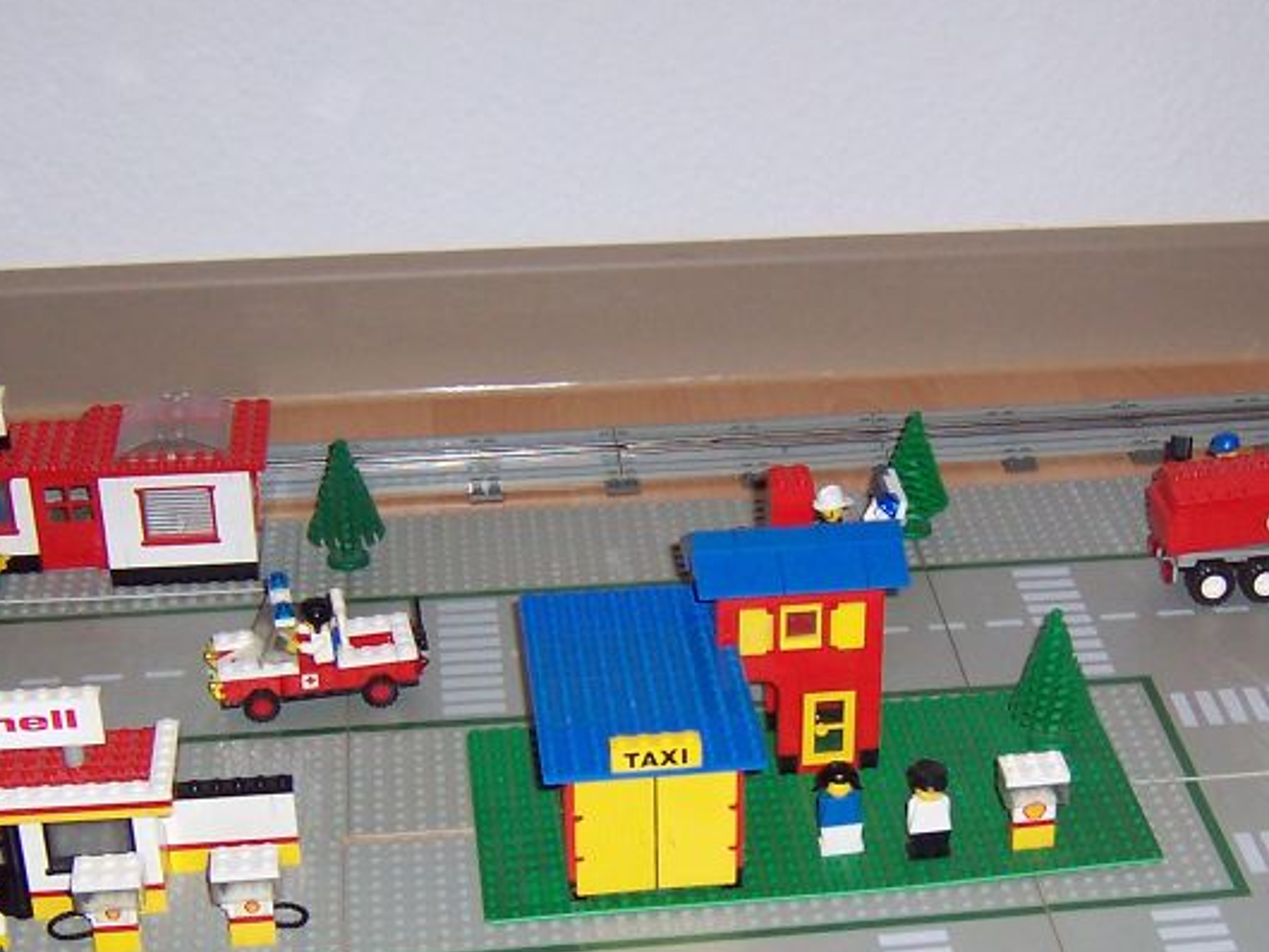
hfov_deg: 27.9
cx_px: 876
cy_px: 684
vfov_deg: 21.2
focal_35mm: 69
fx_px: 2531
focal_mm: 5.6
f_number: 2.8
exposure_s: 1/60
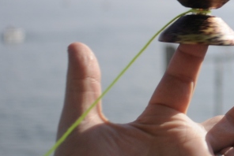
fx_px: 943
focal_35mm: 145
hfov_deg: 13.2
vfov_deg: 9.4
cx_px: 375
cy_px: -5
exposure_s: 1/3200
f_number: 3.2
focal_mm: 28
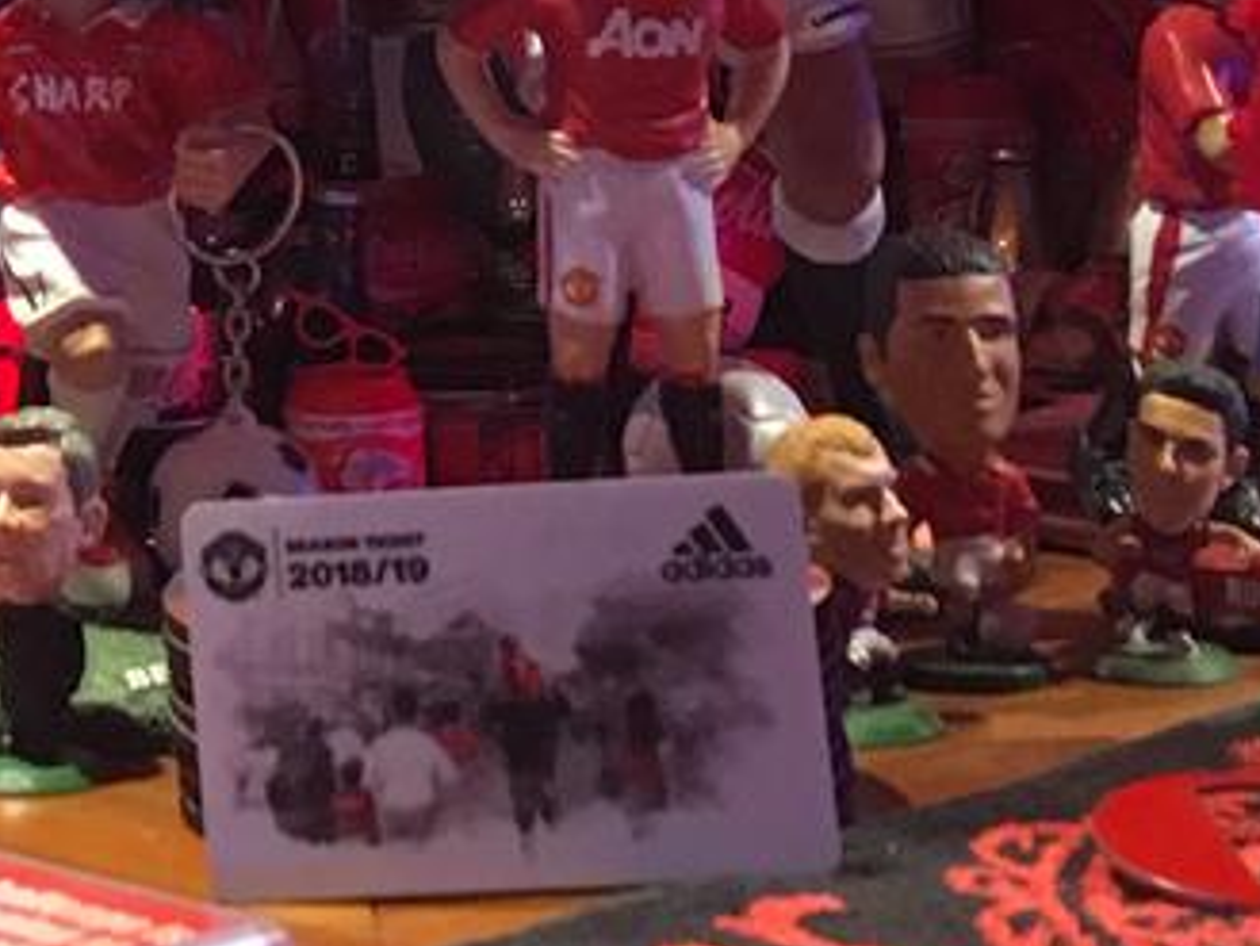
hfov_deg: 15.0
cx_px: -257
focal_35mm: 127
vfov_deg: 11.3
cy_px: -387
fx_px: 4624
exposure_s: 1/33
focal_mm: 4.15
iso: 250
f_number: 2.2
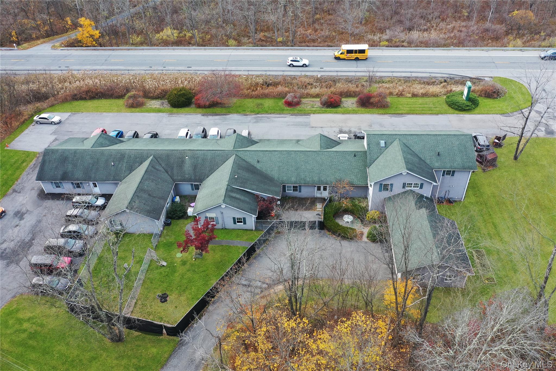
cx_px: 278
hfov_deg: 65.5
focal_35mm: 28
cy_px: 186
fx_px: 432
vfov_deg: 46.4
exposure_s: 1/160
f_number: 4.5
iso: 200
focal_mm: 10.26
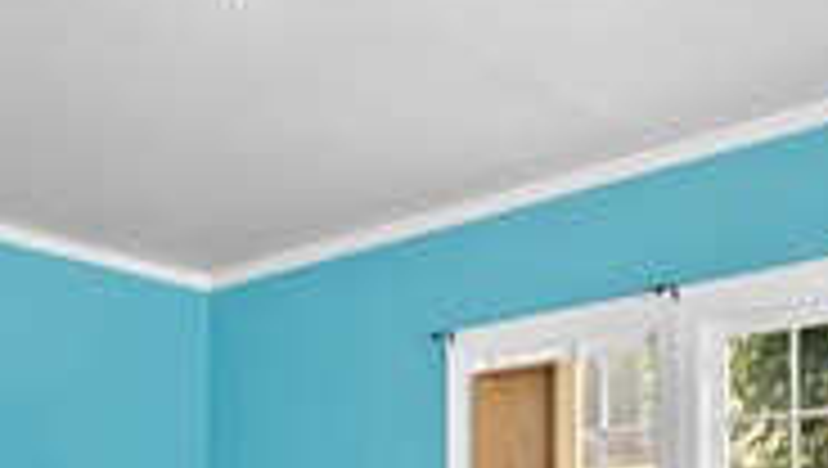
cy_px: 574
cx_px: 392
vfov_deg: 21.7
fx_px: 1121
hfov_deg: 40.5
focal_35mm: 51
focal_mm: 14
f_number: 8
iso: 1000
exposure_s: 1/15
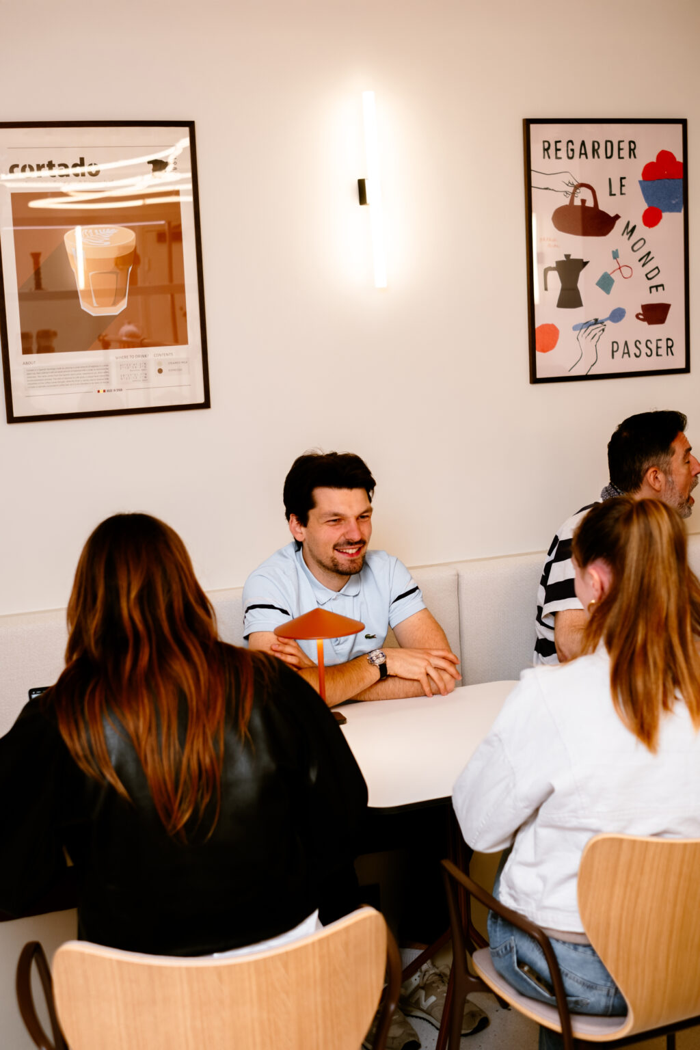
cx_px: 350
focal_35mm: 53
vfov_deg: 37.5
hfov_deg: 25.5
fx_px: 1546
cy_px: 525
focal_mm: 35
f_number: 2.8
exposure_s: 1/100
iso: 320
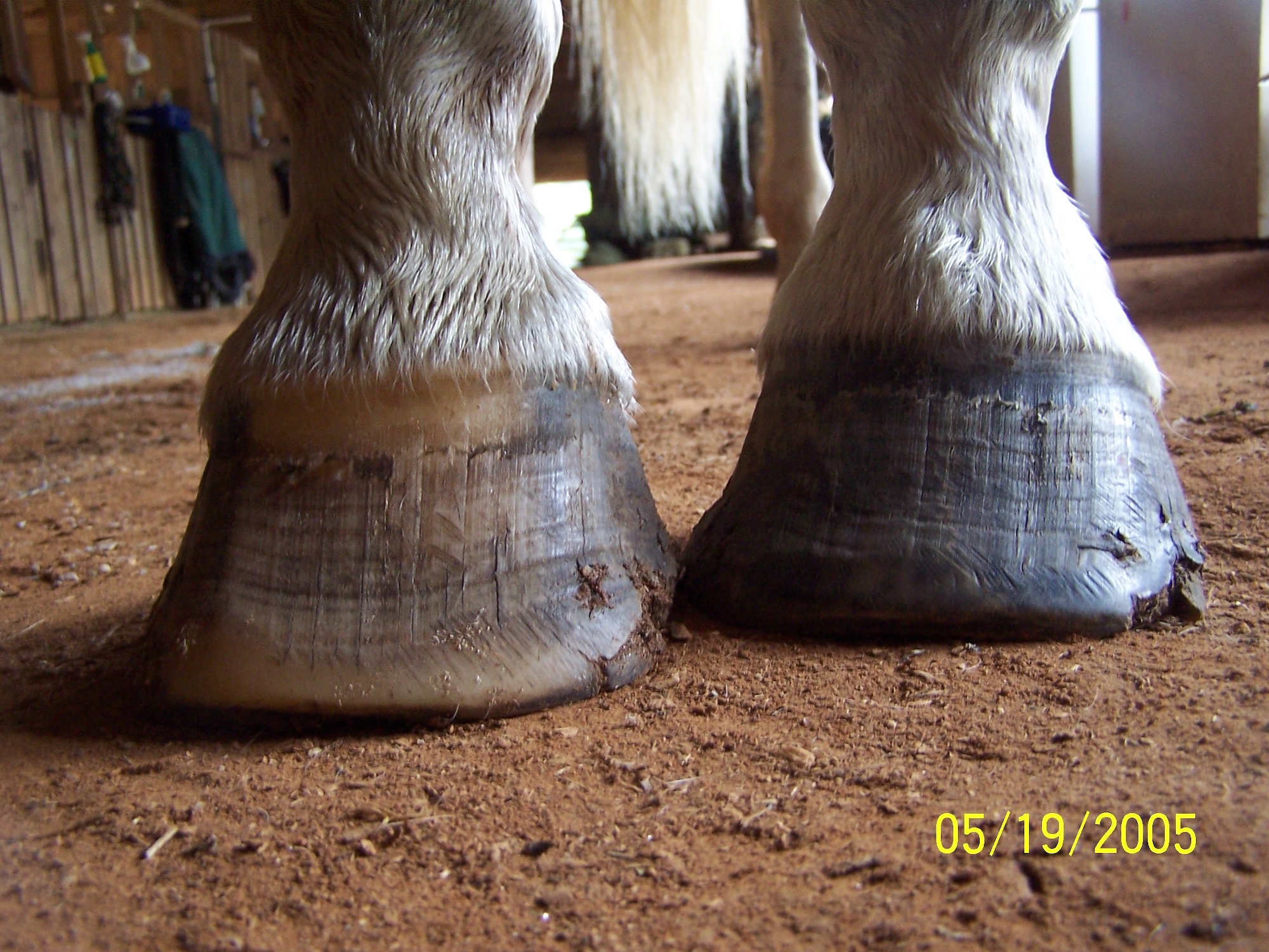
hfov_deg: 49.0
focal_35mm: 38
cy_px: 476
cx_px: 634
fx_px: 1393
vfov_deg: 37.7
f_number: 2.8
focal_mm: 6.3
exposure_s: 1/15
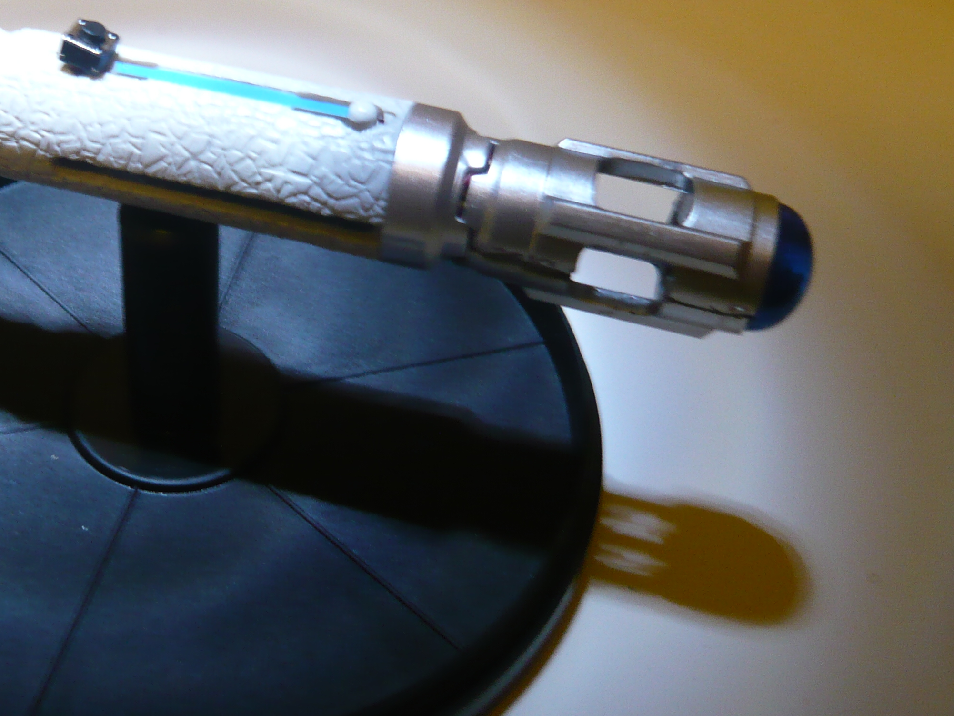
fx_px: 1268
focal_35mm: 46
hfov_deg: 40.0
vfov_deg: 31.3
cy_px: 235
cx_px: 231
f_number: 2.9
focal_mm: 4.9
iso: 200
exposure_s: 1/13
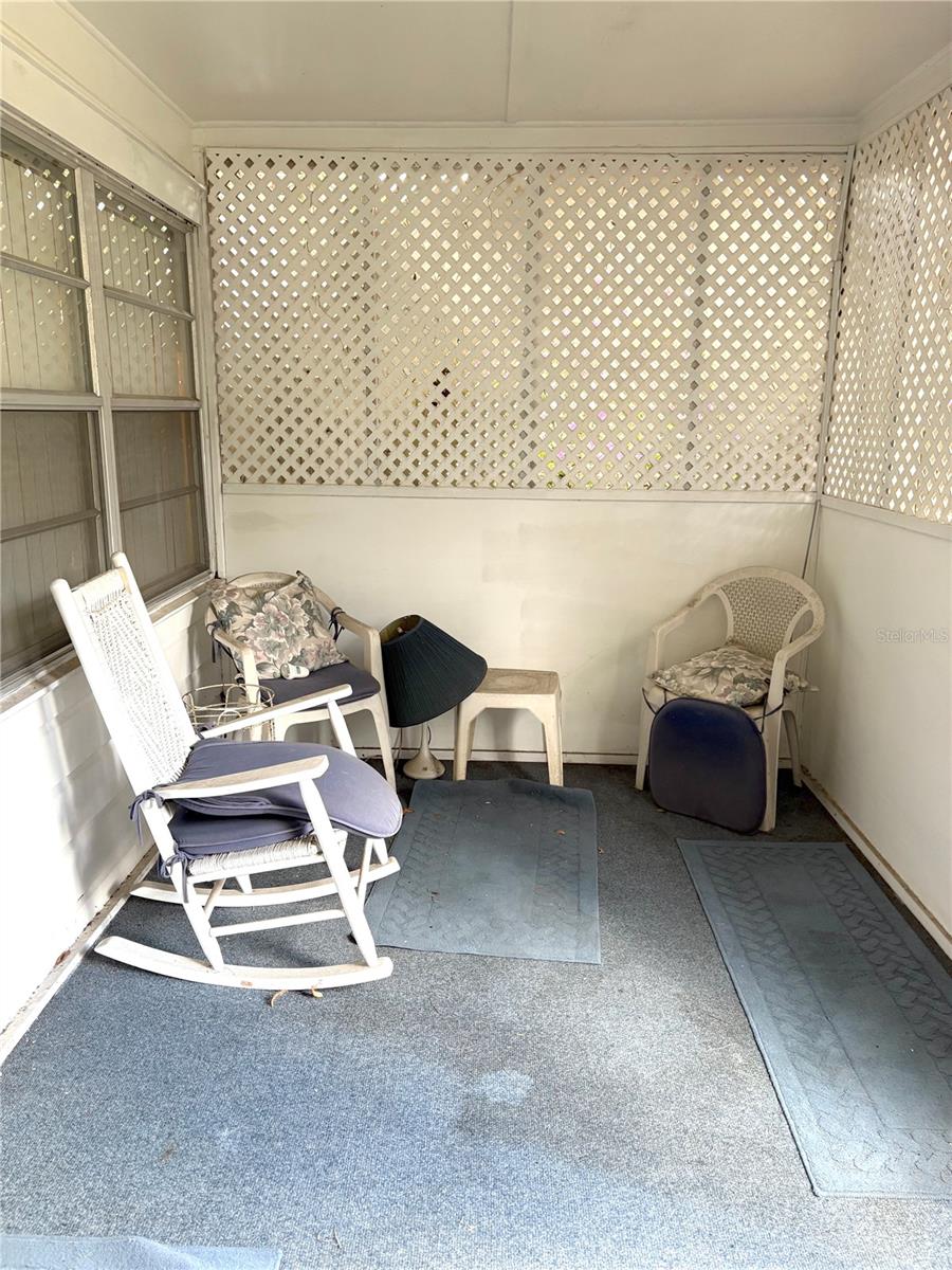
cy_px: 635
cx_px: 476
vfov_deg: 67.3
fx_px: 953
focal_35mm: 26
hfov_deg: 53.1
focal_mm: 5.96
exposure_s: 1/60
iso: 160
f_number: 1.6
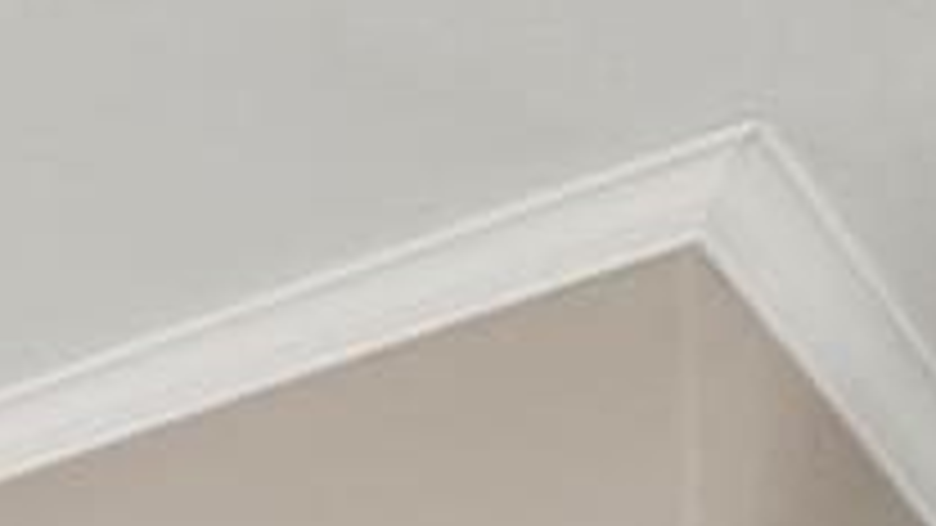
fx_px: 3202
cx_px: -1742
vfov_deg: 7.2
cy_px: 2019
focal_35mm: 129
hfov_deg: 11.4
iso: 1600
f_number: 6.3
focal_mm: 16
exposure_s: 1/160
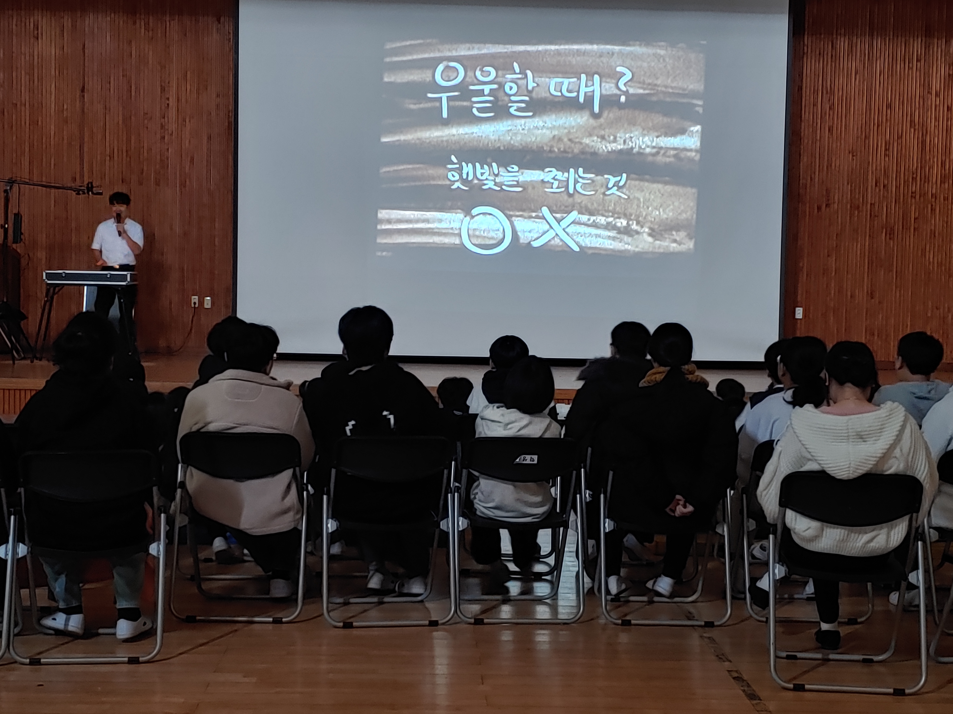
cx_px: 476
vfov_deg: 26.6
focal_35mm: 55
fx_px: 1514
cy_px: 357
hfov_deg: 34.9
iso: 200
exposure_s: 1/24
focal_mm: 4.23
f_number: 1.5
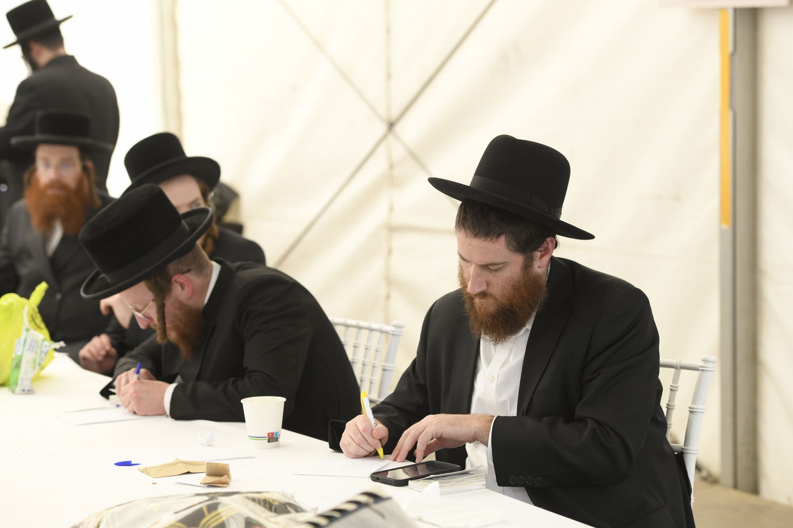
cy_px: 264
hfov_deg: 20.0
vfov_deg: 13.4
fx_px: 2246
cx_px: 396
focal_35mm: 102
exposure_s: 1/250
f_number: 4.5
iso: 500
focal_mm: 102
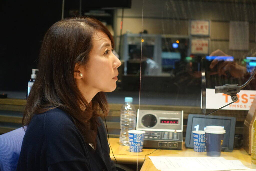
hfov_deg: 28.8
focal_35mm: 70
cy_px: 86
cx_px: 128
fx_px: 498
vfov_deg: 19.5
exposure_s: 1/60
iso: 800
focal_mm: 25.7
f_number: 2.8
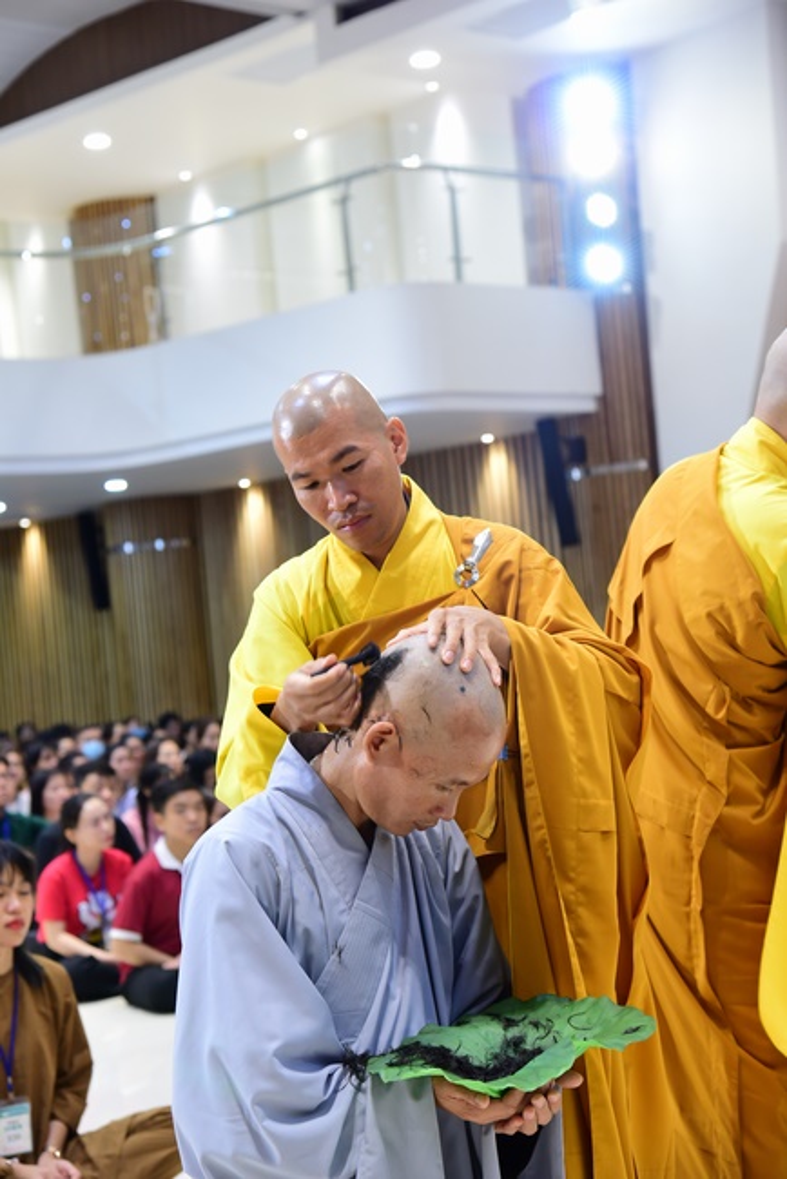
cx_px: 394
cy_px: 590
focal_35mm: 66
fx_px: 2162
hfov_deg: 20.6
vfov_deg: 30.5
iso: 1250
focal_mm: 66
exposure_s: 1/30
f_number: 5
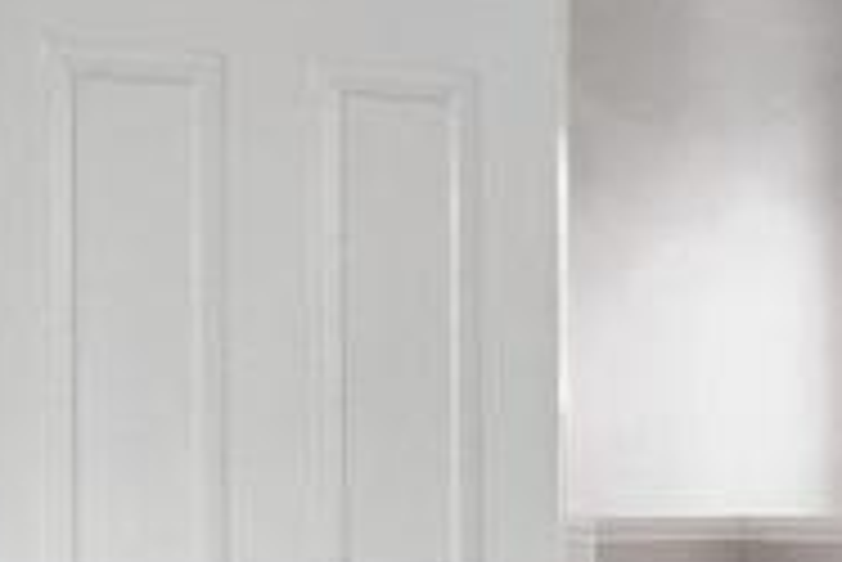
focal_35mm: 123
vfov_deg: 11.1
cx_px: 581
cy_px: 414
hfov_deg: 16.6
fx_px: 2879
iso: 1250
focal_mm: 16
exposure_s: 1/80
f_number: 8
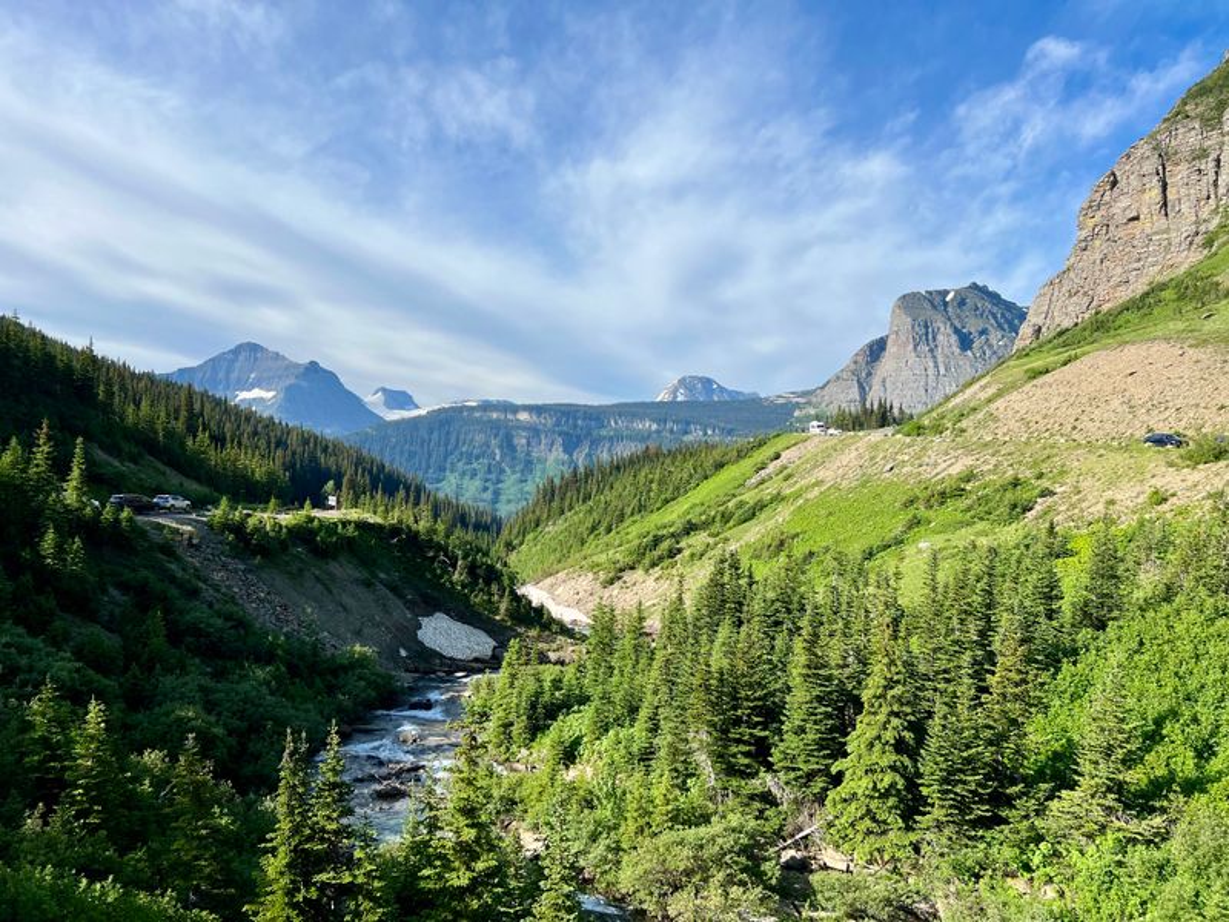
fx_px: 923
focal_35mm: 26
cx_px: 614
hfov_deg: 67.3
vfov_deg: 53.1
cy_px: 461
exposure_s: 1/4444
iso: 50
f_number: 1.5
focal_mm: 5.7
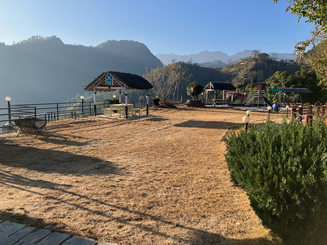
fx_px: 265
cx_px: 164
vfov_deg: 49.7
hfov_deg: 63.4
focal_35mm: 28
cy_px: 122
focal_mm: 3.99
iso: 32
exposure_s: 1/1116
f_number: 1.8
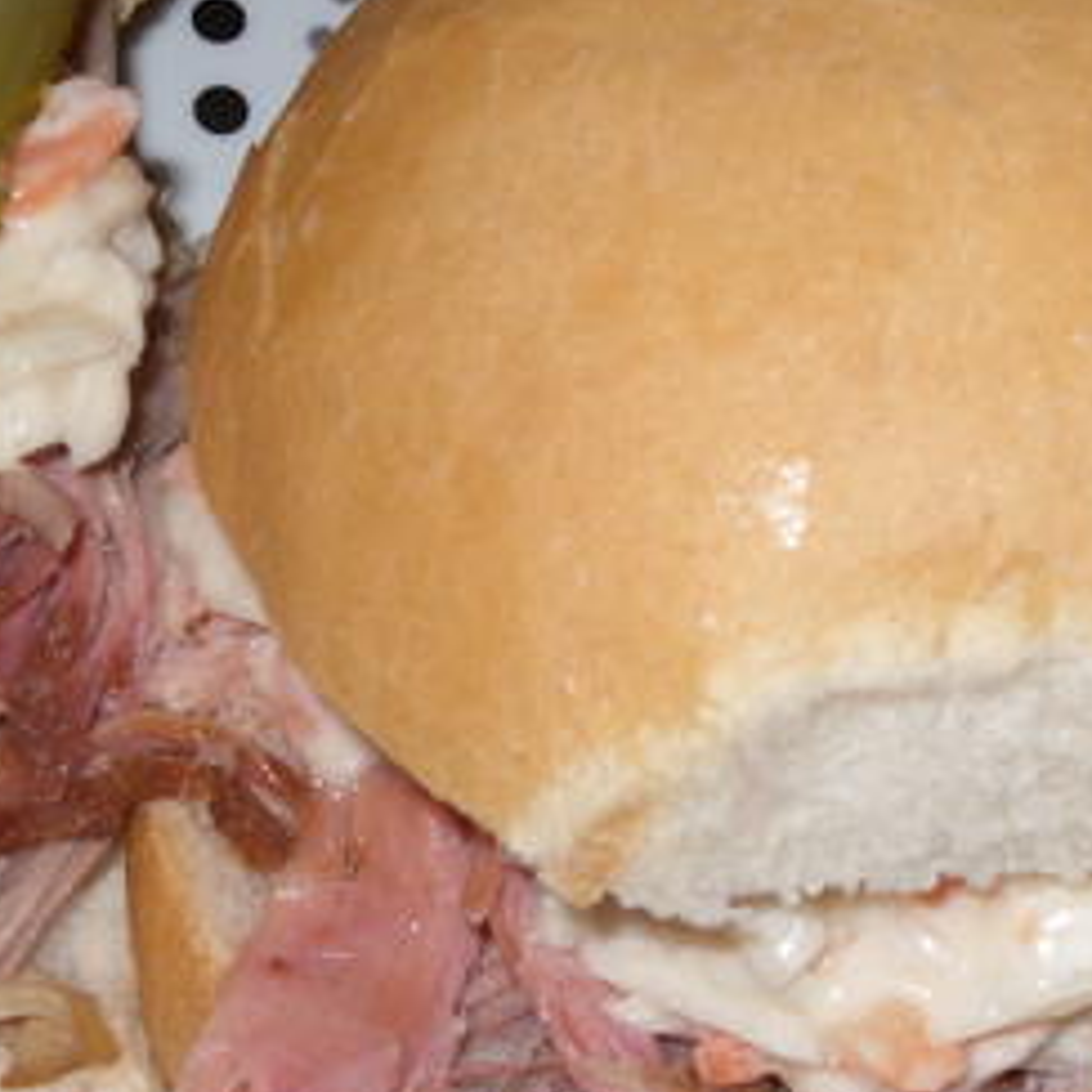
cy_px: 700
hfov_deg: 15.2
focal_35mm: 114
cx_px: 295
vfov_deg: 15.3
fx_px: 4069
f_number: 3.5
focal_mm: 6.3
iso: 80
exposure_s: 1/45
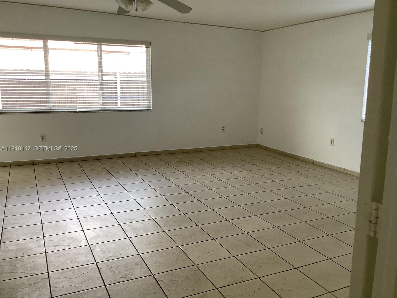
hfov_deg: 58.4
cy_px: 149
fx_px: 356
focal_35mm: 31
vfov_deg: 45.4
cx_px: 198
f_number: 2.4
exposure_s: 1/60
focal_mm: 3.3
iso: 80
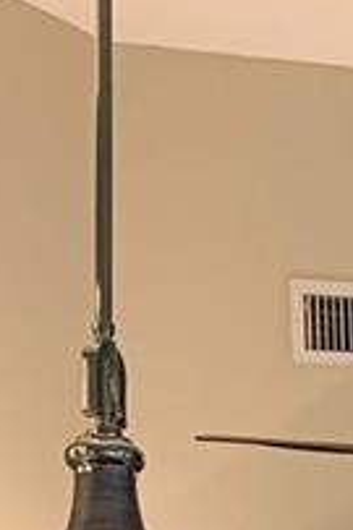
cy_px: 1162
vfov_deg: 11.2
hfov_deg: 8.1
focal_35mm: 160
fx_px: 2357
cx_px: 737
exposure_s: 1/60
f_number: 1.8
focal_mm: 4.25
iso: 125
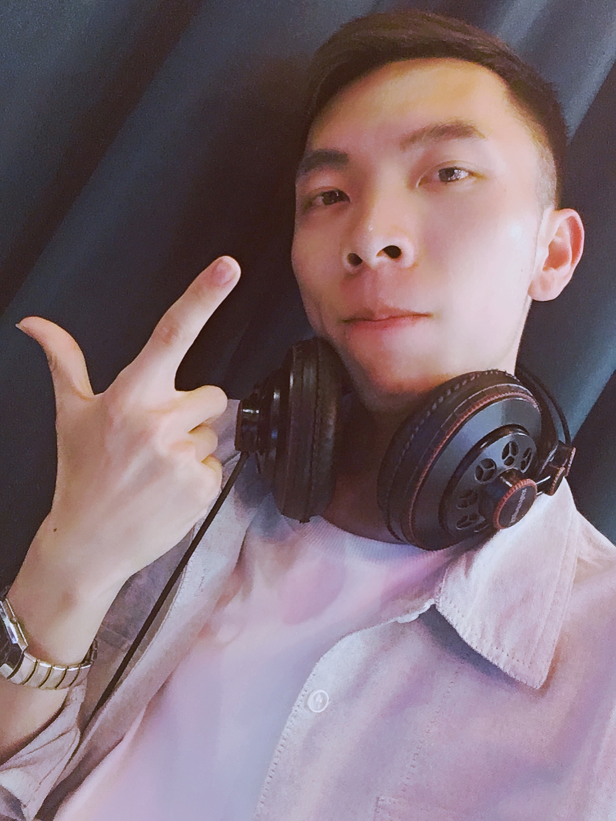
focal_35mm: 31
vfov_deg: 58.4
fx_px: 736
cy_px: 410
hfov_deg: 45.4
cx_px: 308
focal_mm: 2.65
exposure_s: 1/25
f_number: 2.2
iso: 320
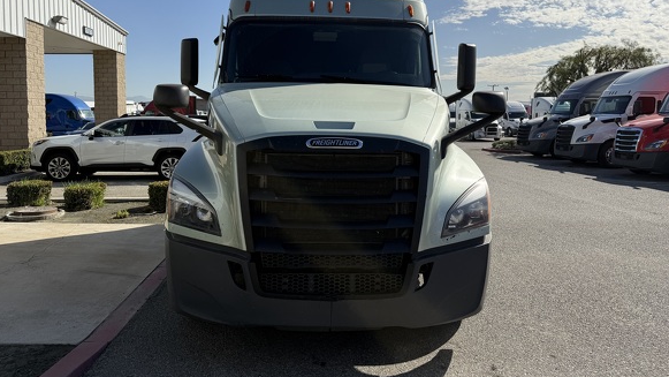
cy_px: 137
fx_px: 479
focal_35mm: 27
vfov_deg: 42.5
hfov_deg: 69.9
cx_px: 334
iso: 80
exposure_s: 1/6711
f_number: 1.78
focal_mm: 6.76
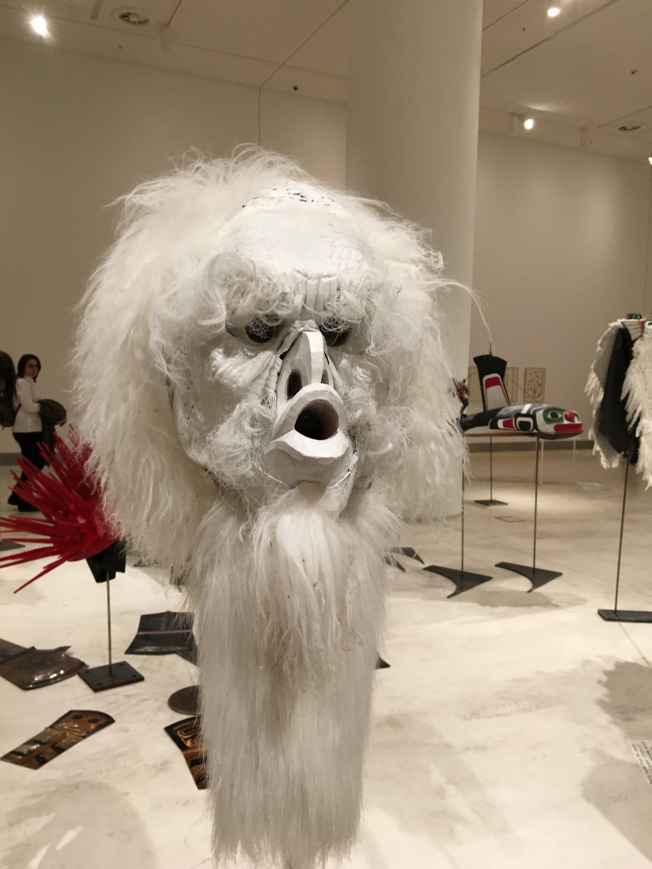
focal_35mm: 29
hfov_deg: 48.2
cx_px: 326
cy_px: 434
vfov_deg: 61.7
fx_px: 728
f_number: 2.2
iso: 64
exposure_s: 1/33
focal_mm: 4.15
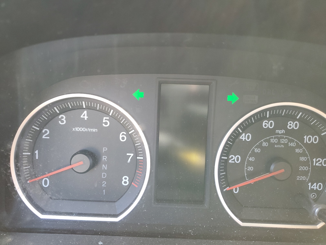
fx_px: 245
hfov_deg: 67.3
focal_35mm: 26
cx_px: 163
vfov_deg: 53.1
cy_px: 122
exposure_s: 1/60.2
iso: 78
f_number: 1.5
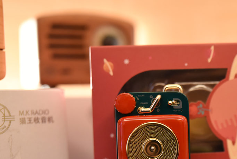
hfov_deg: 23.6
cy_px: 144
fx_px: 553
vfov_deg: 16.1
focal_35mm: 84
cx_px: 205
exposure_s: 1/40
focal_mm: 40
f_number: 1.8
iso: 800
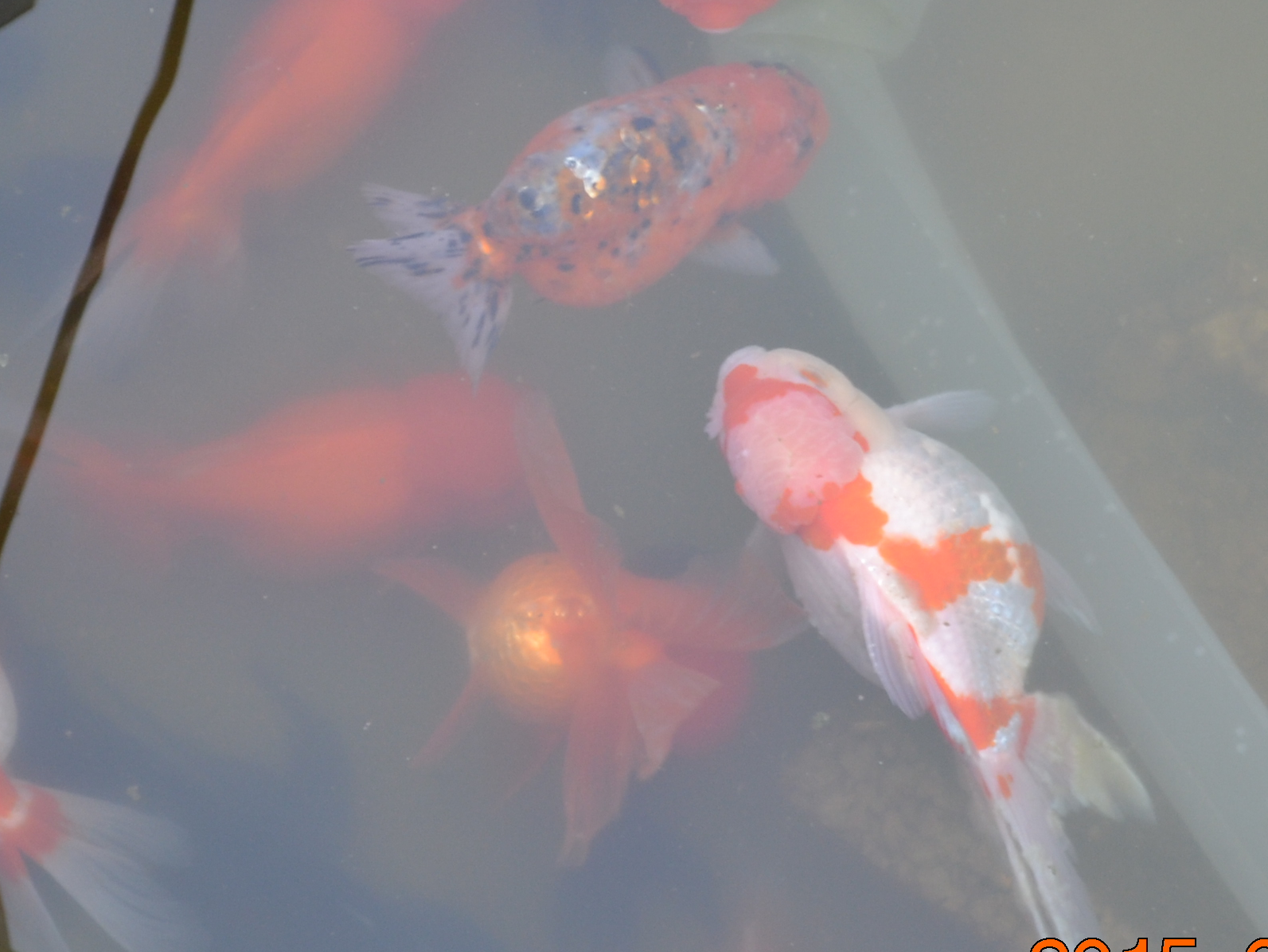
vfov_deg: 8.6
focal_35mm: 172
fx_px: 6302
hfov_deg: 11.5
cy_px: 190
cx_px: 606
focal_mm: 55
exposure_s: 1/80
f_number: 5.6
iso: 400
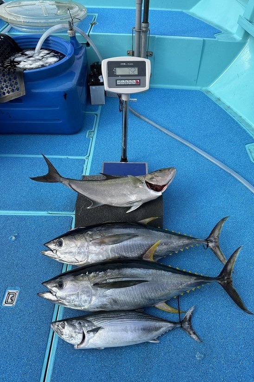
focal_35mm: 26
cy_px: 191
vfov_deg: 69.4
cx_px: 134
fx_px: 275
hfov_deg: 49.5
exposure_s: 1/1639
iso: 80
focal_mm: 6.86
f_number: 1.78
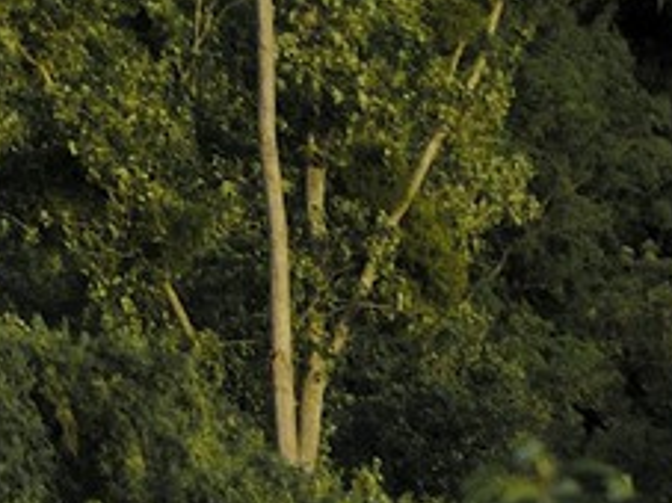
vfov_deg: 1.4
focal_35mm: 1067
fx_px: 20710
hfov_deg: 1.8
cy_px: -243
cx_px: -1605
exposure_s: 1/160
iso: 100
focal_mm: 105
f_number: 5.3
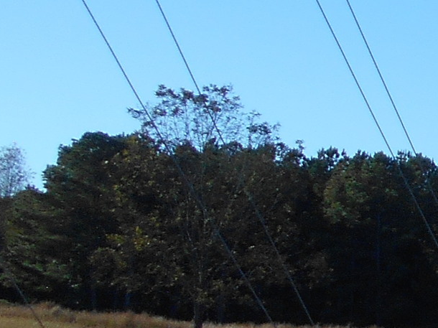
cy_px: 235
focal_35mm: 131
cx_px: 1035
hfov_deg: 12.2
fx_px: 1657
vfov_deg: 11.3
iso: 80
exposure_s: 1/1000
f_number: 3.2
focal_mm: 4.6
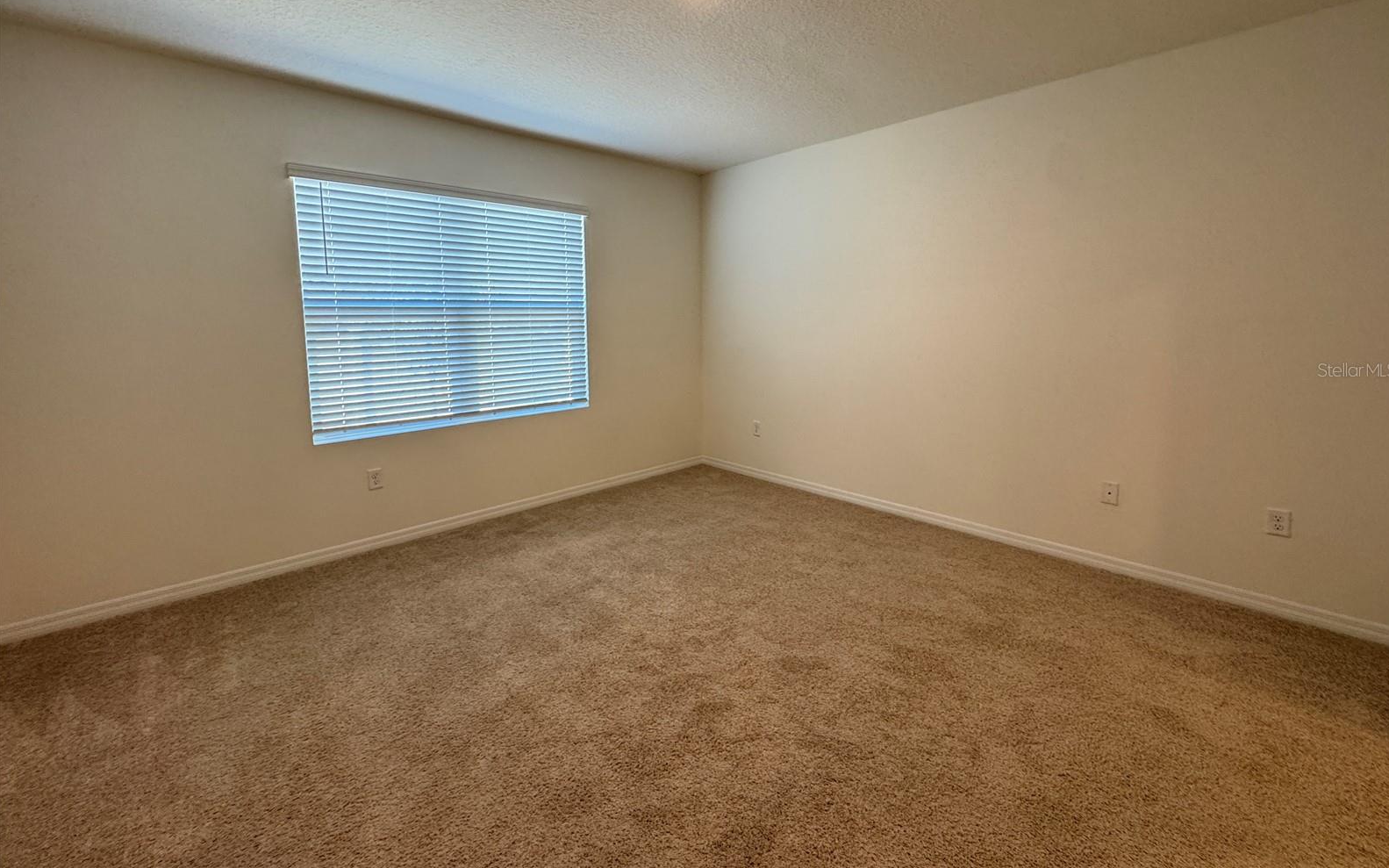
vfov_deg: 74.3
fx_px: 568
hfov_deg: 101.5
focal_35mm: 15
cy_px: 369
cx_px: 698
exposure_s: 1/120
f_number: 2.2
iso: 250
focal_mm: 2.22
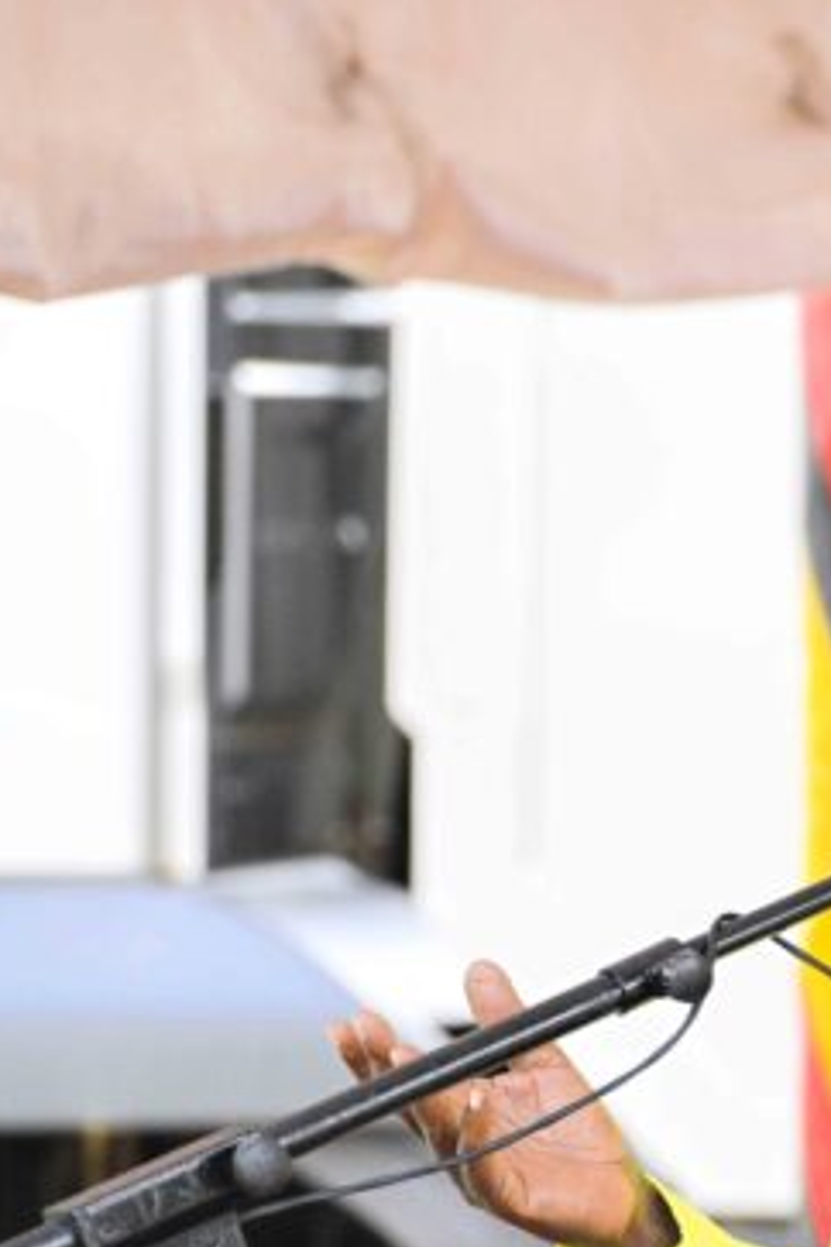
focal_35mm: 846
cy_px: 766
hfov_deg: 1.6
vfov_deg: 2.4
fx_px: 29290
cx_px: 1006
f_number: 8
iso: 3200
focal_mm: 400
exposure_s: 1/1000
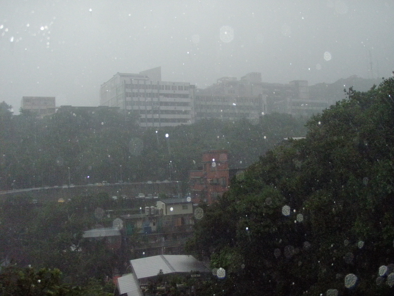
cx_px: 197
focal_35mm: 38
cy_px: 148
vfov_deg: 37.7
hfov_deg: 49.0
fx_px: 433
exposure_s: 1/500
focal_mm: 6.7
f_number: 3.5
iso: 800
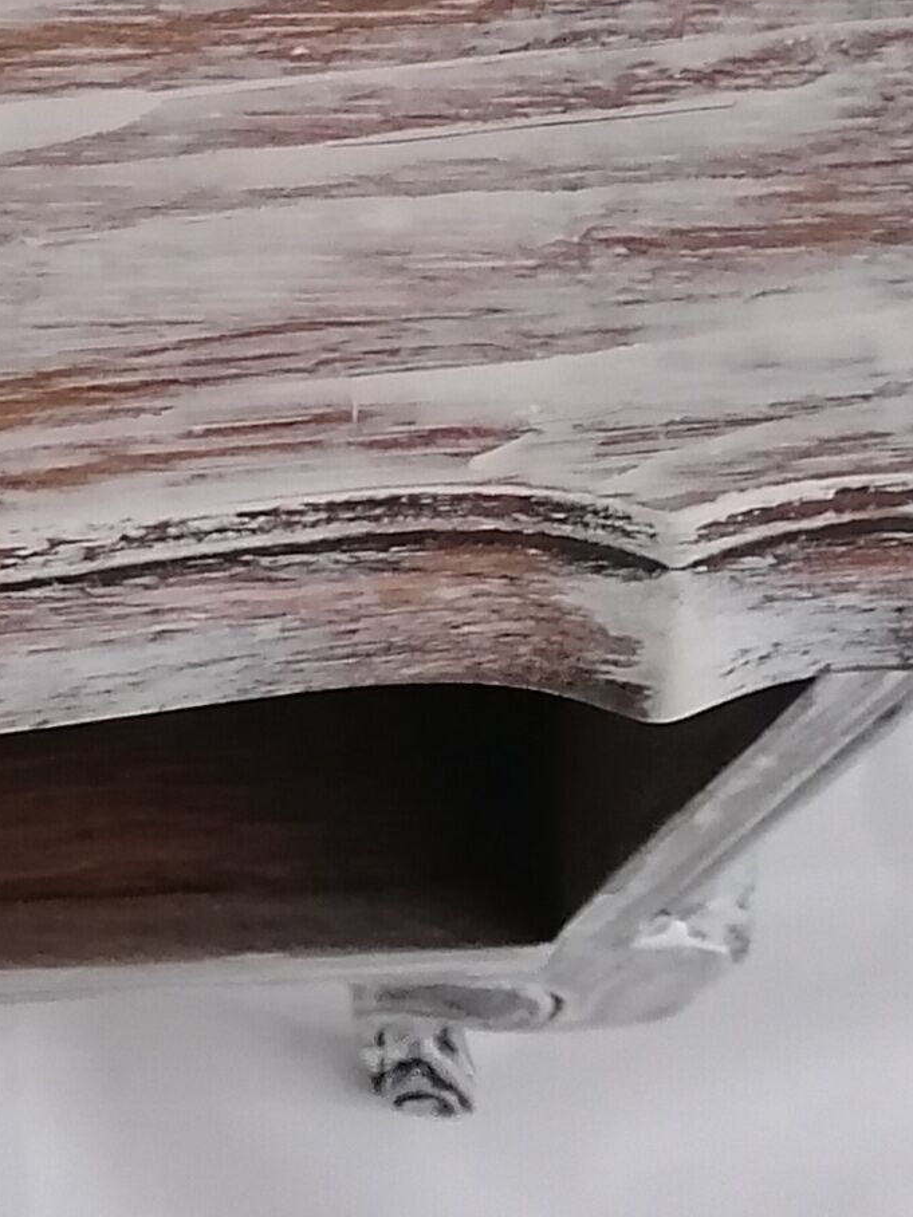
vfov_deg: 16.3
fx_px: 4185
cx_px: -249
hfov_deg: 12.1
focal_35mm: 119
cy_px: 102
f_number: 1.8
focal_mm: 4.75
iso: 640
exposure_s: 1/20
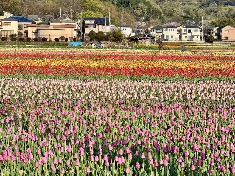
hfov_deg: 16.4
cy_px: 88
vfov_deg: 12.3
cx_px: 118
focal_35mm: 120
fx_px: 815
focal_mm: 15.66
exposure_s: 1/1167
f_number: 2.8
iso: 50
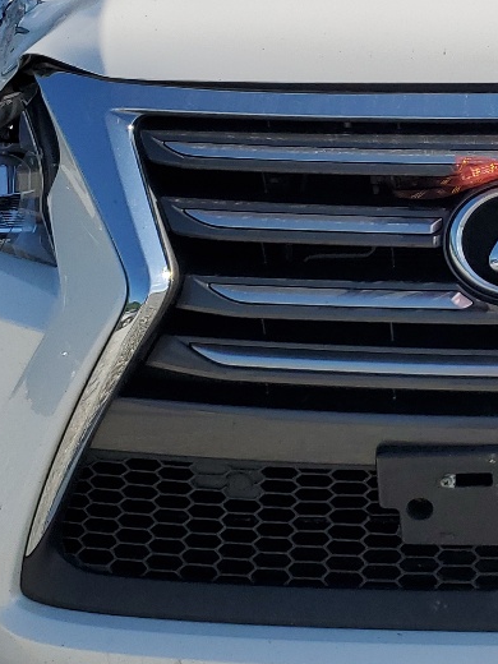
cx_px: 540
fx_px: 1535
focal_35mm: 80
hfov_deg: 17.8
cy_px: 245
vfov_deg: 24.3
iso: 50
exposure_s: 1/5000
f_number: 1.5
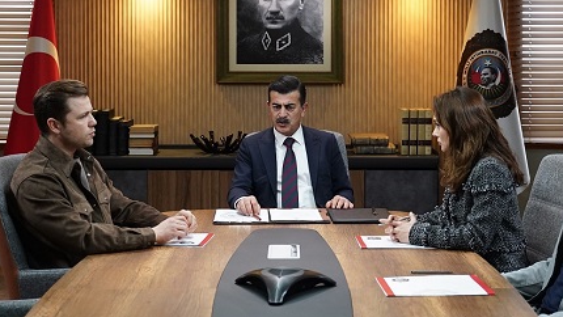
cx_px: 322
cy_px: 121
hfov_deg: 41.2
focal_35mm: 50
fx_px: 747
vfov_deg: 23.9
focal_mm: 38
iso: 2500
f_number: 2.8
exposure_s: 1/100
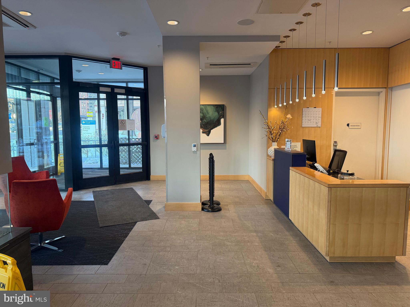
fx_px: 284
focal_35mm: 24
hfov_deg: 71.6
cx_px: 205
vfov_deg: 56.8
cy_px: 154
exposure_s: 1/120
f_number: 1.78
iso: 320
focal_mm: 6.76
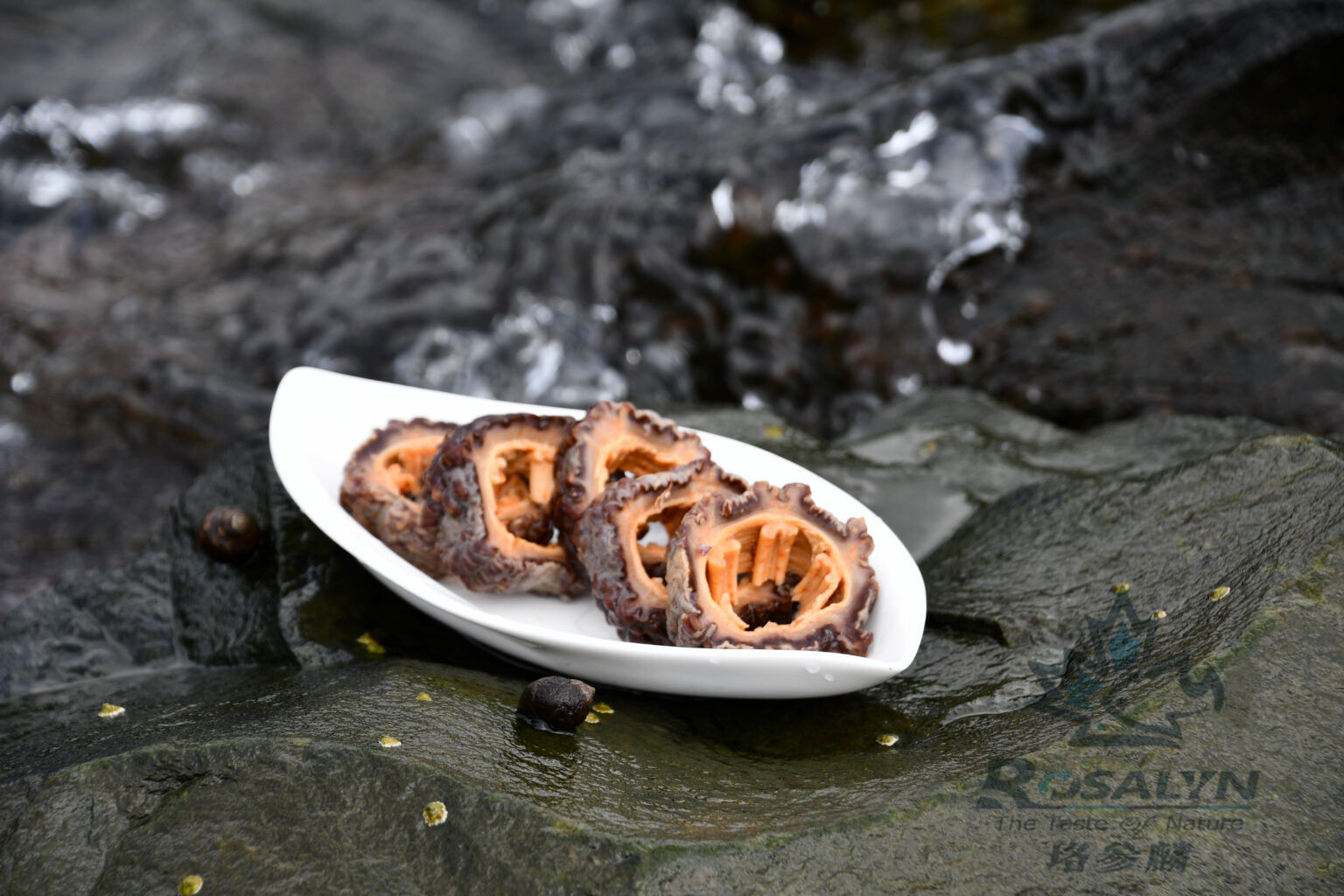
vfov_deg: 10.2
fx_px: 5040
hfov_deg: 15.2
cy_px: 448
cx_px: 672
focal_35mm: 135
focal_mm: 90
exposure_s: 1/500
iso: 200
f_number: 7.1
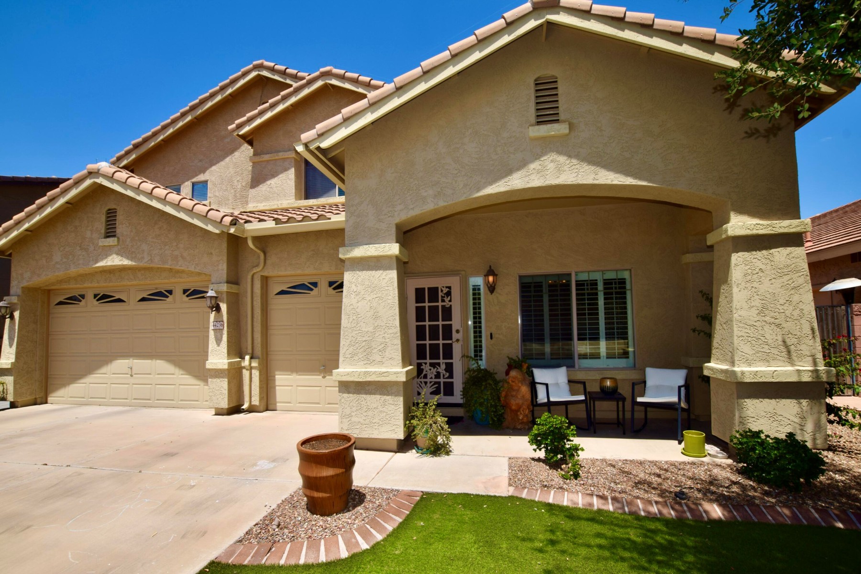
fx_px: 359
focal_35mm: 15
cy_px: 287
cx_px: 430
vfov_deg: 77.3
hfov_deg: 100.4
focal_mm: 10
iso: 100
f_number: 11
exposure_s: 1/200
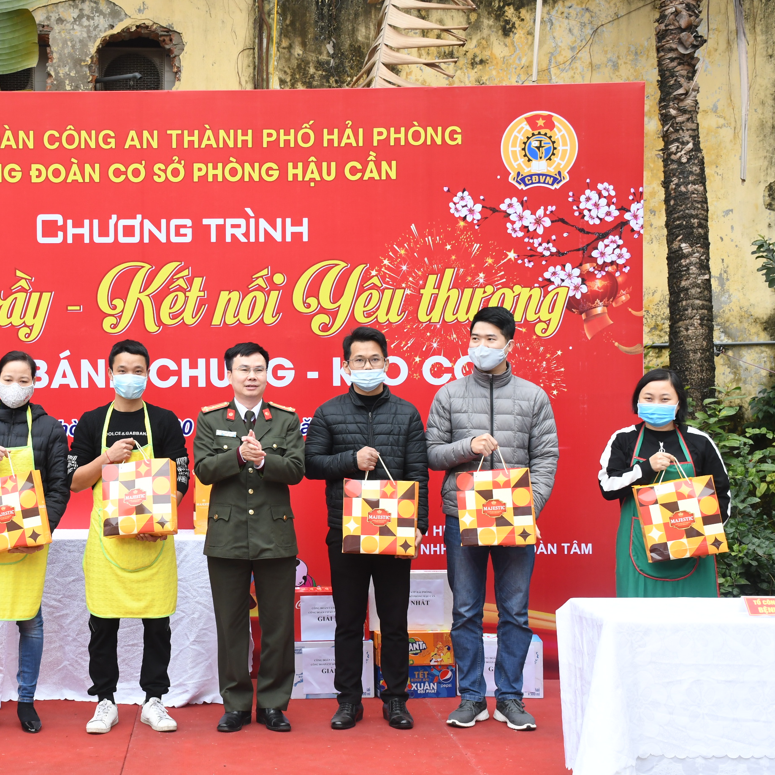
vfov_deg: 29.6
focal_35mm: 58
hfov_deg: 29.2
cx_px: 214
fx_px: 1469
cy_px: 388
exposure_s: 1/200
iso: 640
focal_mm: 30
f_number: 6.3
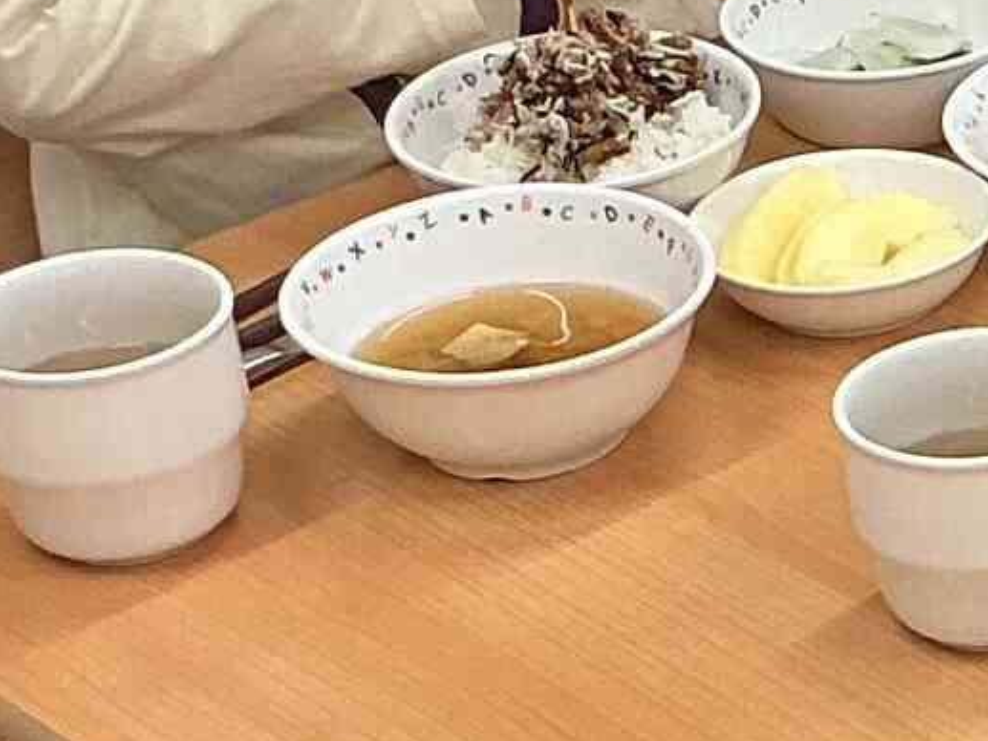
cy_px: 630
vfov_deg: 8.2
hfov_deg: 10.1
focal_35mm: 181
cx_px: 1945
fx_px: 5167
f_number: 1.8
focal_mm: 3
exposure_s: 1/100
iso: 40
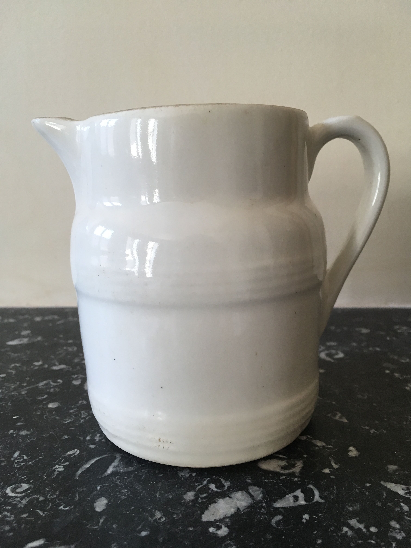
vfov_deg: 61.7
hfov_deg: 48.2
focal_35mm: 29
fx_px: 459
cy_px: 274
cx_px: 206
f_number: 2.2
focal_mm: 4.15
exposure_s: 1/33
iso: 50
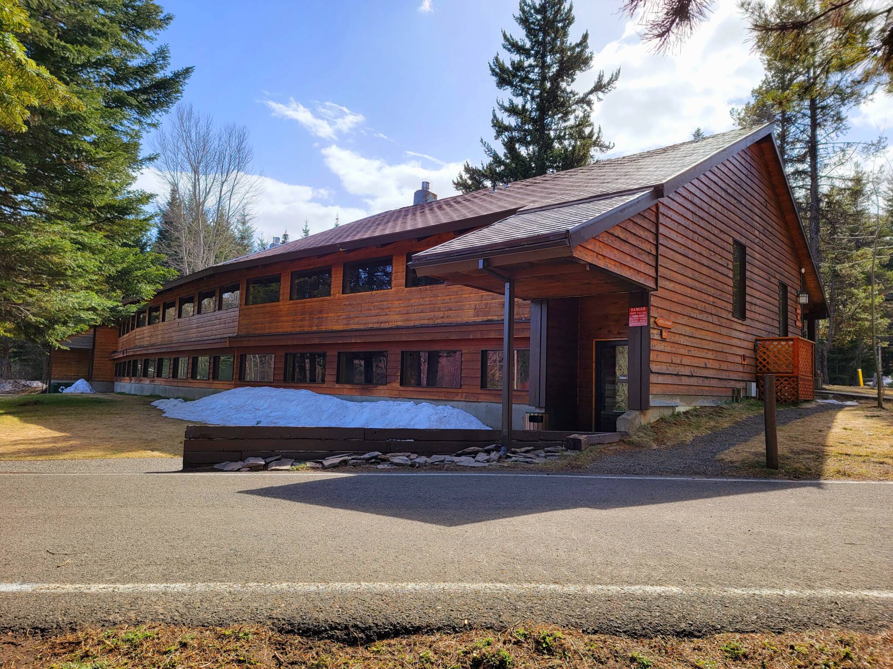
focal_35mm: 24
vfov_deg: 56.8
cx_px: 446
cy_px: 334
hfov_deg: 71.6
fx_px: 619
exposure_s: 1/435
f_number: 1.8
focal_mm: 6.7
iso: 16
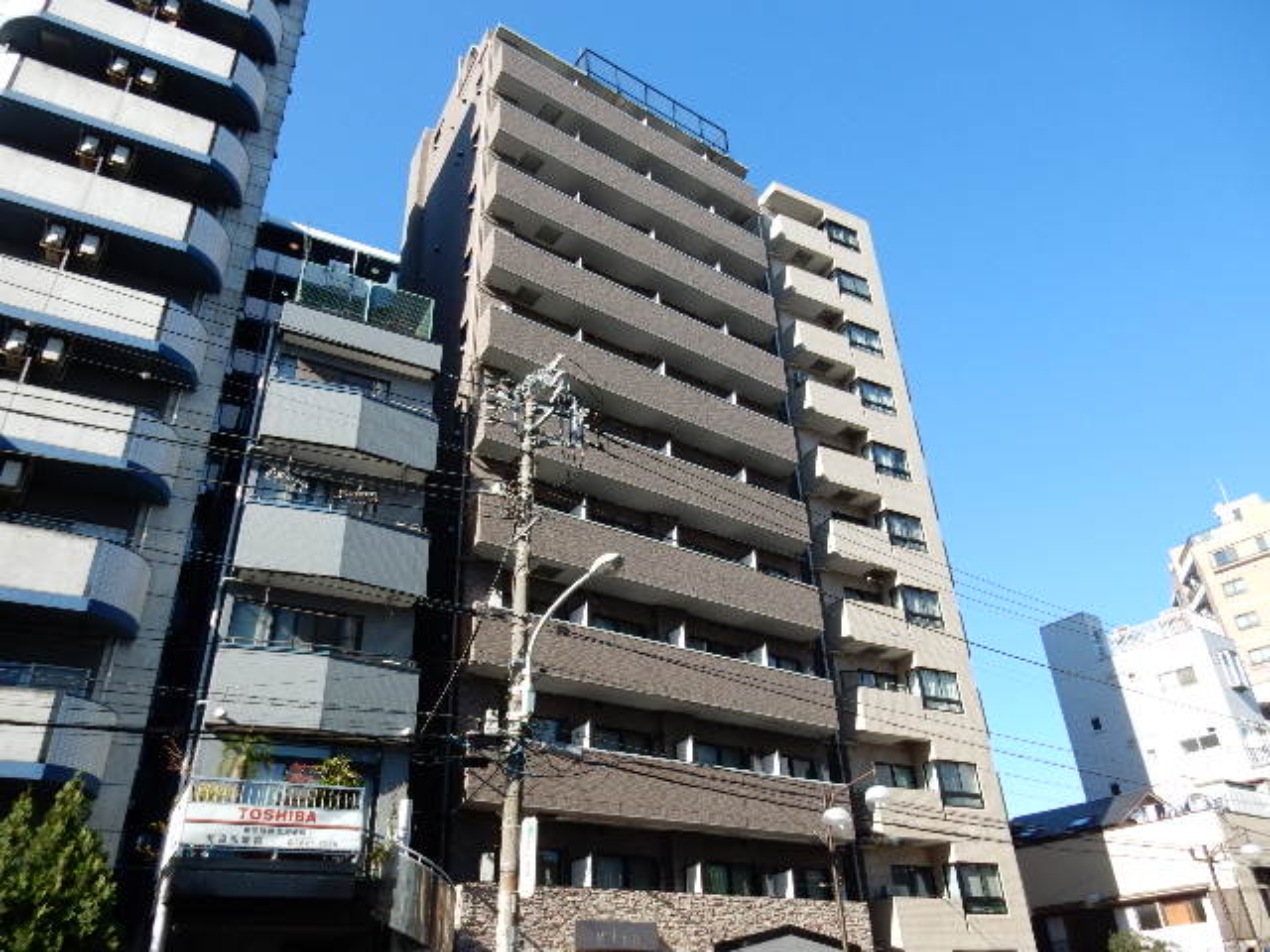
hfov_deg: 69.4
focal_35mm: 25
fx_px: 917
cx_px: 635
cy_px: 476
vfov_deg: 54.9
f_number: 3.7
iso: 125
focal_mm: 4.5
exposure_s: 1/640
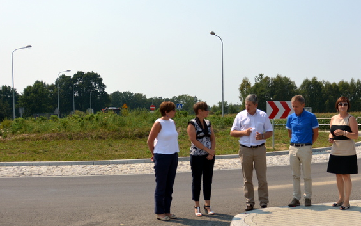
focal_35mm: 39
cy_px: 121
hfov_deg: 50.3
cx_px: 196
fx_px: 384
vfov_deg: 32.7
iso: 100
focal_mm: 18
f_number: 3.5
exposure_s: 1/1600
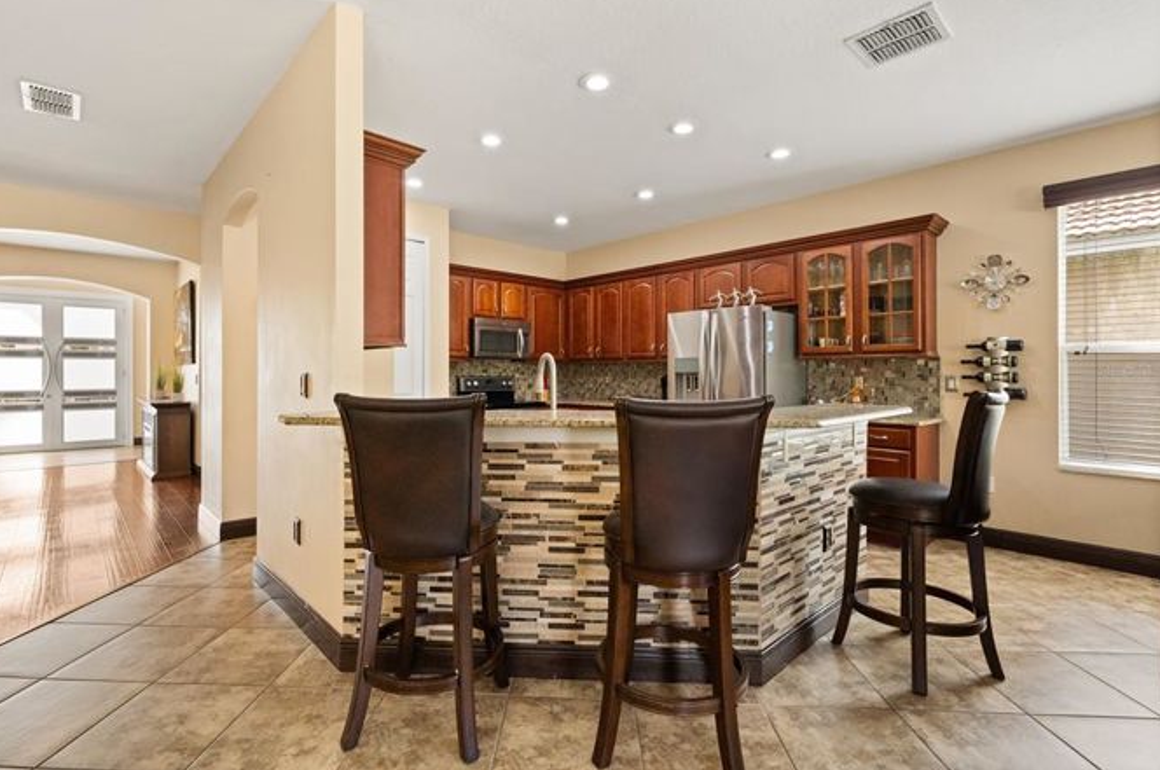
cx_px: 551
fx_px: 547
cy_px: 369
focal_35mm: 17
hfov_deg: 93.3
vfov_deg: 70.3
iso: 2500
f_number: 7.1
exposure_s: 1/200
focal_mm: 16
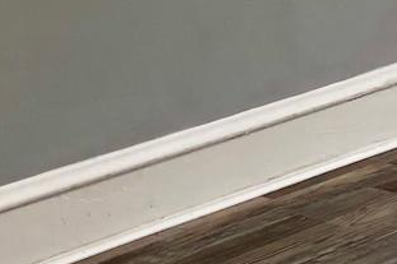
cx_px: 611
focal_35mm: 178
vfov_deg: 7.6
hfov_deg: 11.1
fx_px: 1962
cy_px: -133
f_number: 1.6
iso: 100
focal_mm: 5.96
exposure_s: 1/60
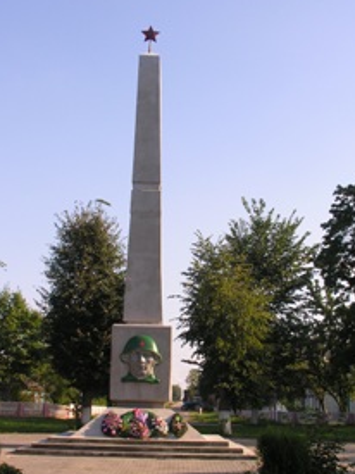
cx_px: 172
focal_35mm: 57
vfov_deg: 33.7
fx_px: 780
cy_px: 281
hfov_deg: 25.6
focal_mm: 8.9
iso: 50
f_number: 5.6
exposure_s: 1/152
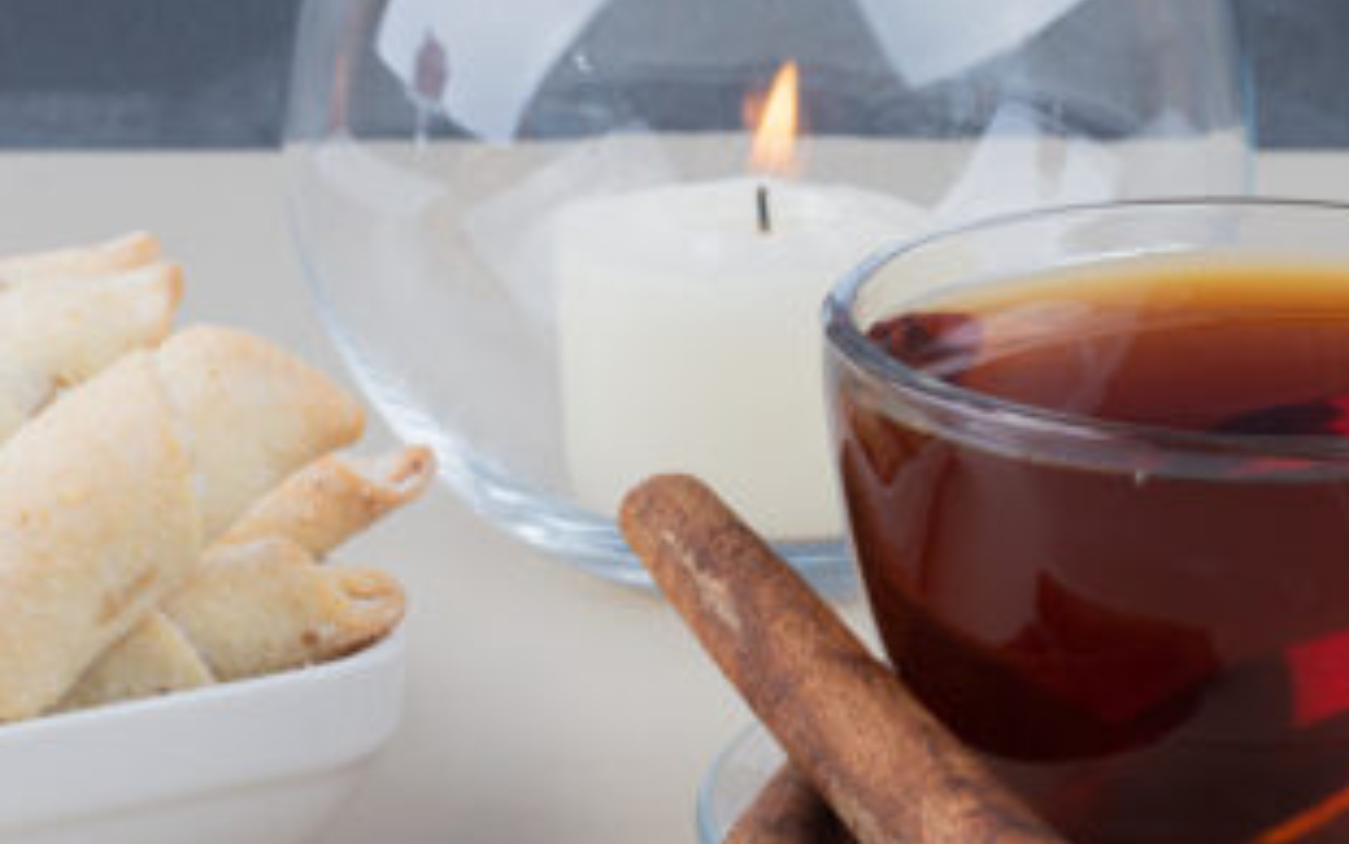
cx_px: 979
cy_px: 405
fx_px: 5443
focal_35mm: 148
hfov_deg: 14.1
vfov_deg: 8.9
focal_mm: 50
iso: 250
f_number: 13
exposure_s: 1/125
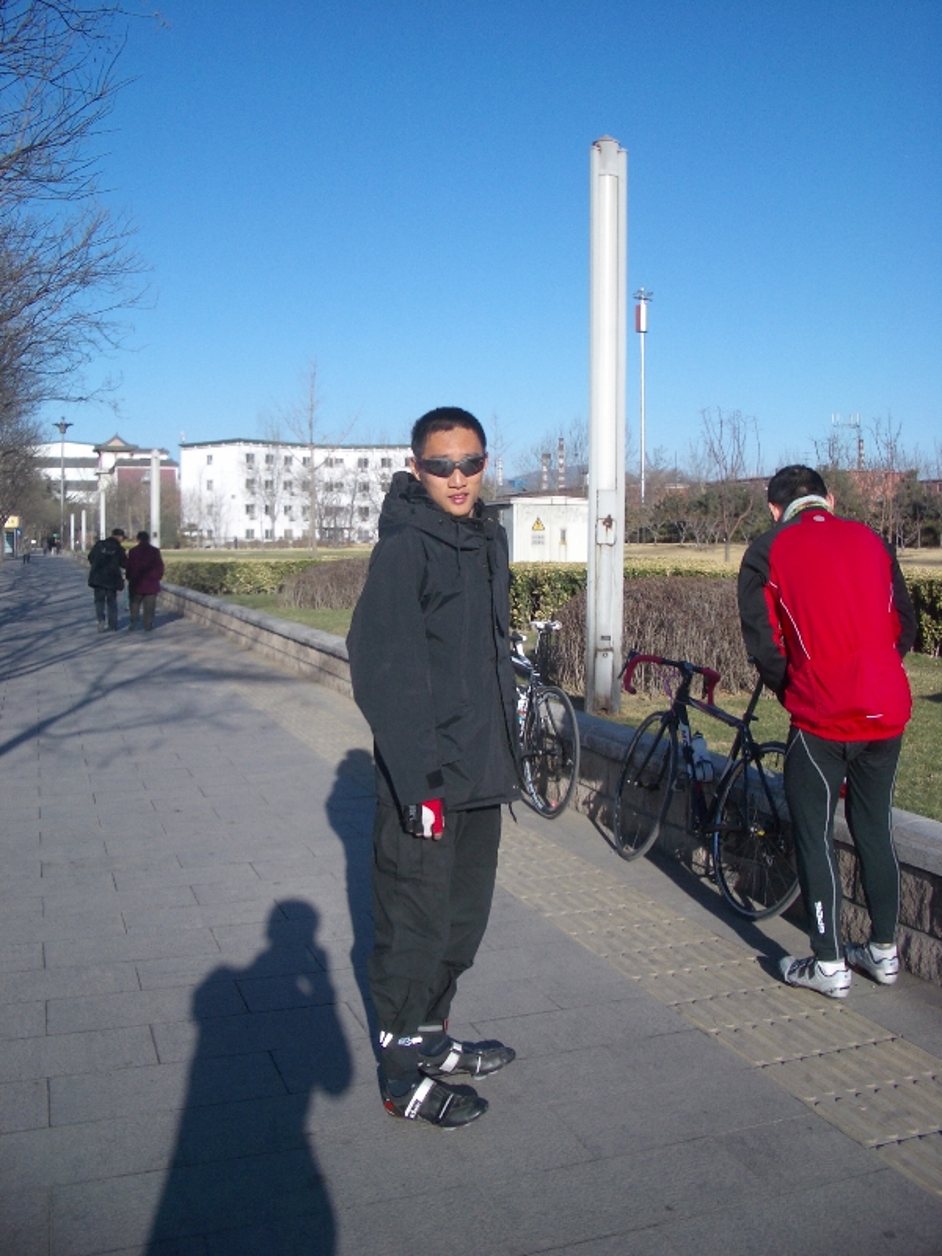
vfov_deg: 52.6
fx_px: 1270
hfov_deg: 40.7
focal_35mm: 35
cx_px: 471
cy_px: 628
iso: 50
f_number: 4.3
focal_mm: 5.8
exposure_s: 1/500
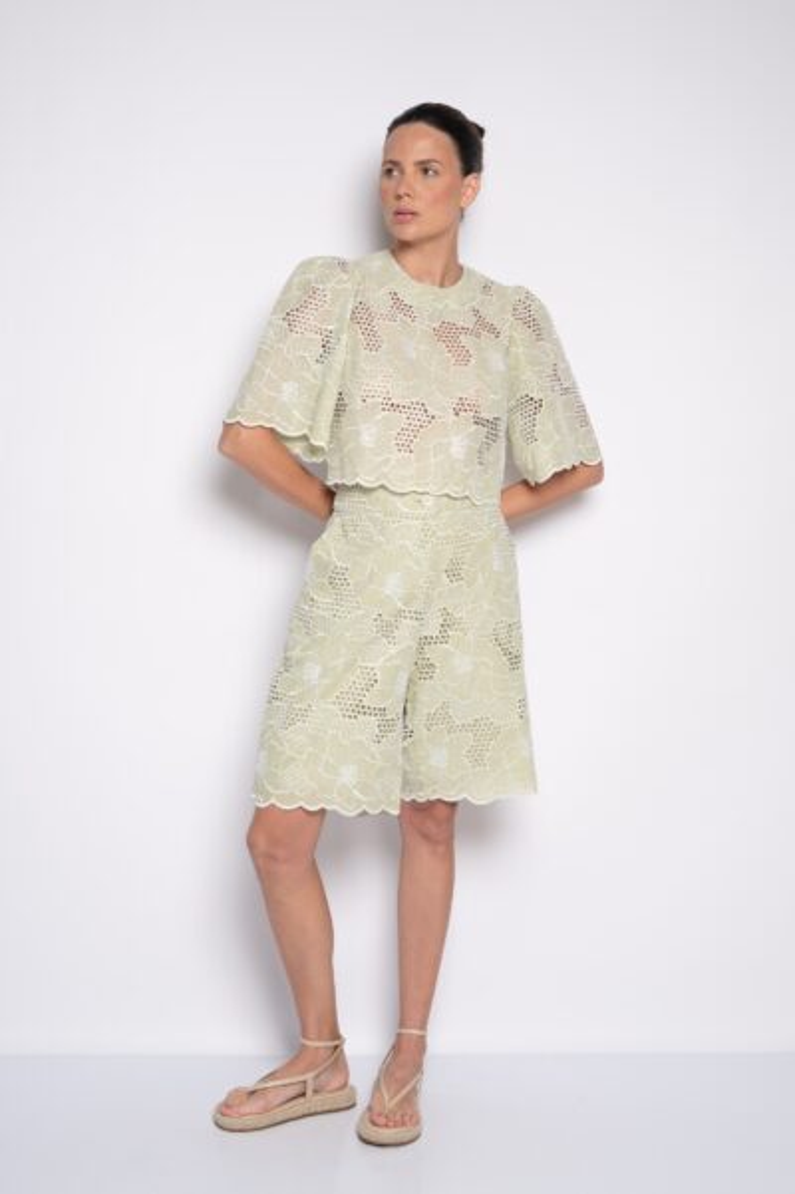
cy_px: 597
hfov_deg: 28.0
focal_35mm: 48
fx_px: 1592
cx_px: 398
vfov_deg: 41.1
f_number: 5.6
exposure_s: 1/160
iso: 200
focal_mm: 48
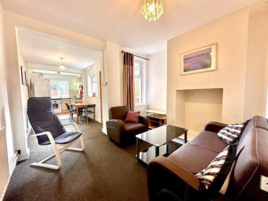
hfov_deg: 102.1
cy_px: 100
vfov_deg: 85.7
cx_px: 134
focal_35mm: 14
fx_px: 108
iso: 250
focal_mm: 2.22
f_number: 2.2
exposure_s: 1/100
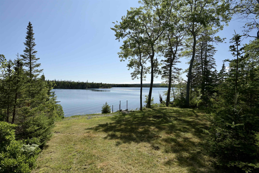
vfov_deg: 70.5
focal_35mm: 17
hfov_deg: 93.3
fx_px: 122
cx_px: 130
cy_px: 86
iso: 140
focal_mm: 17
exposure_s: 1/500
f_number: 8
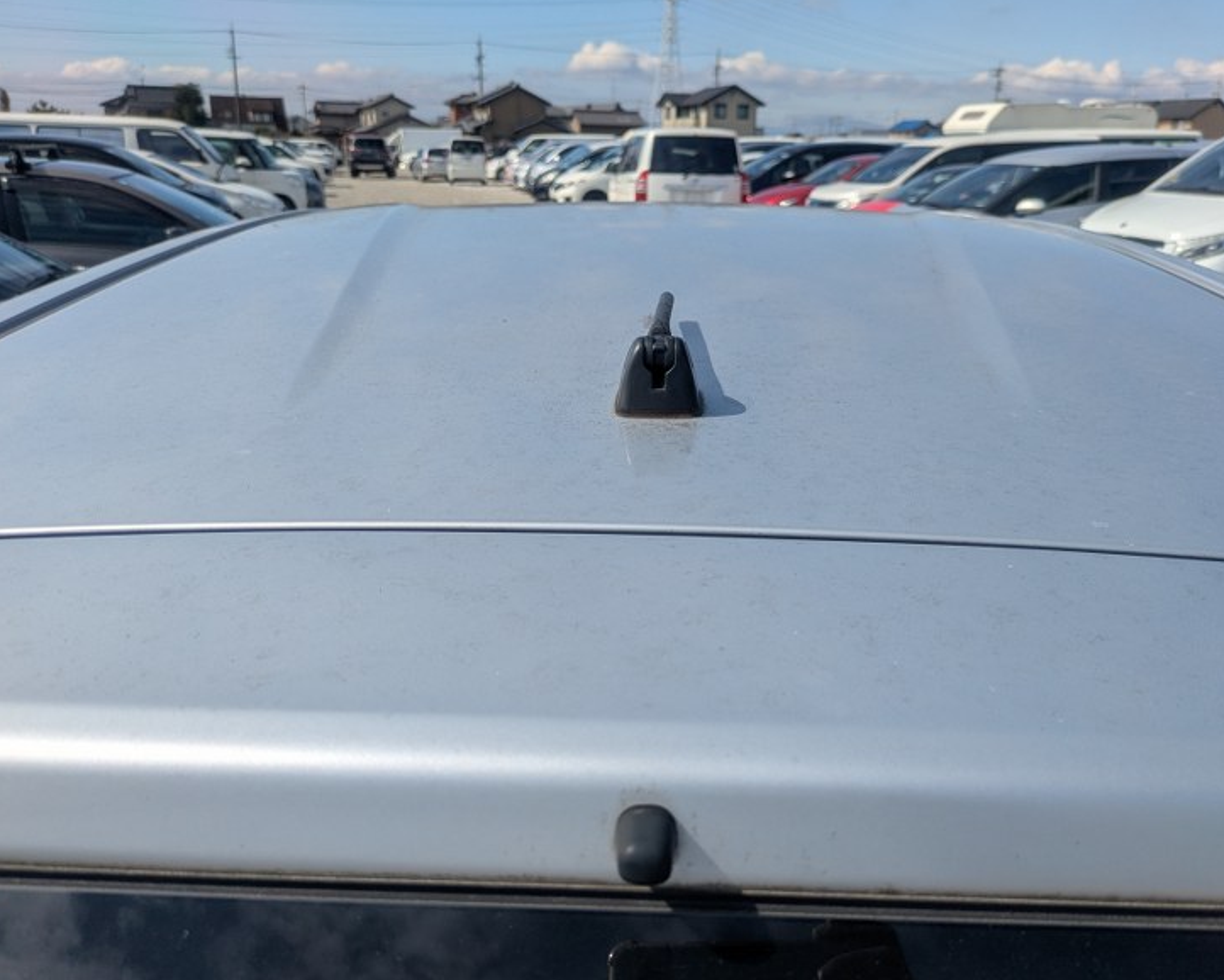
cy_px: 498
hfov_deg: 64.0
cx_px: 633
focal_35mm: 27
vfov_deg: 53.2
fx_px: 978
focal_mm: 5.43
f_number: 1.89
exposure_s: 1/5917
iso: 48
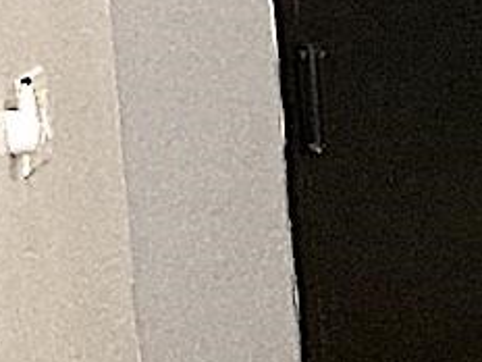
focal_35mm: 217
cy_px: 15
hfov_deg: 7.7
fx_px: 3022
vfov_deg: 6.8
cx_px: 1556
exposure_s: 1/60
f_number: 1.8
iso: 320
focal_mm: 3.99
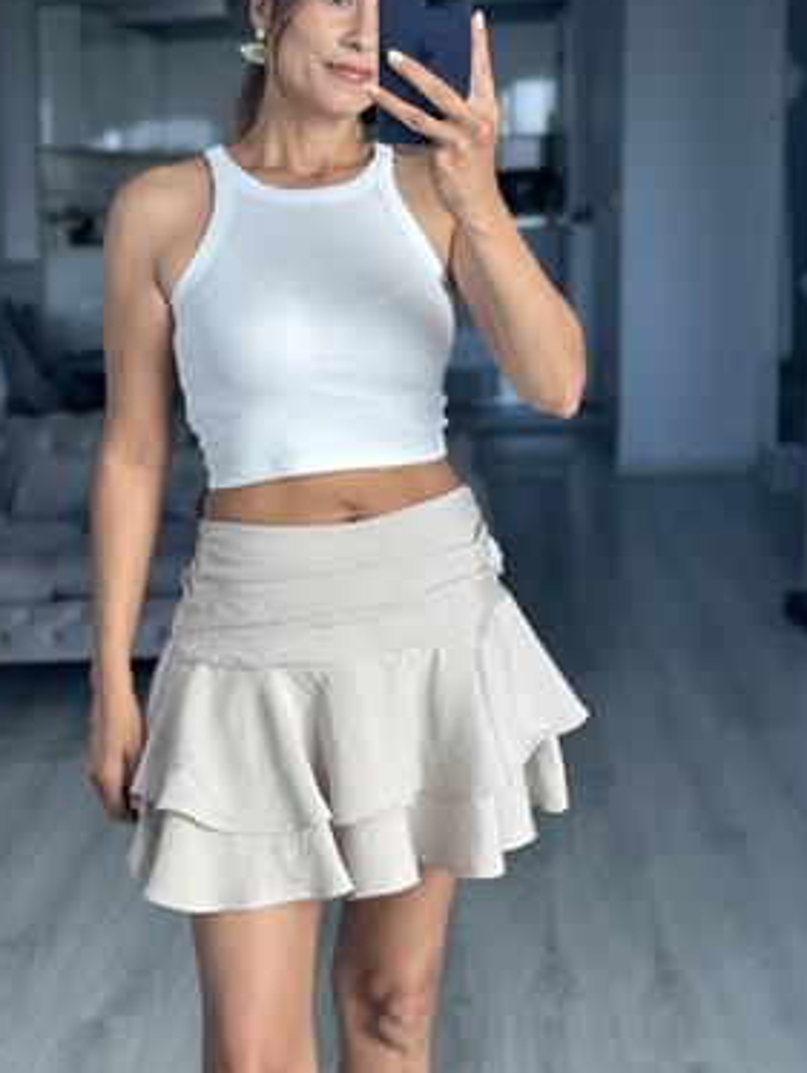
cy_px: 387
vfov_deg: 29.7
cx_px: 327
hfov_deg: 22.6
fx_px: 2018
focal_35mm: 65
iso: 80
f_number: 1.78
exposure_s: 1/155
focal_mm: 6.86
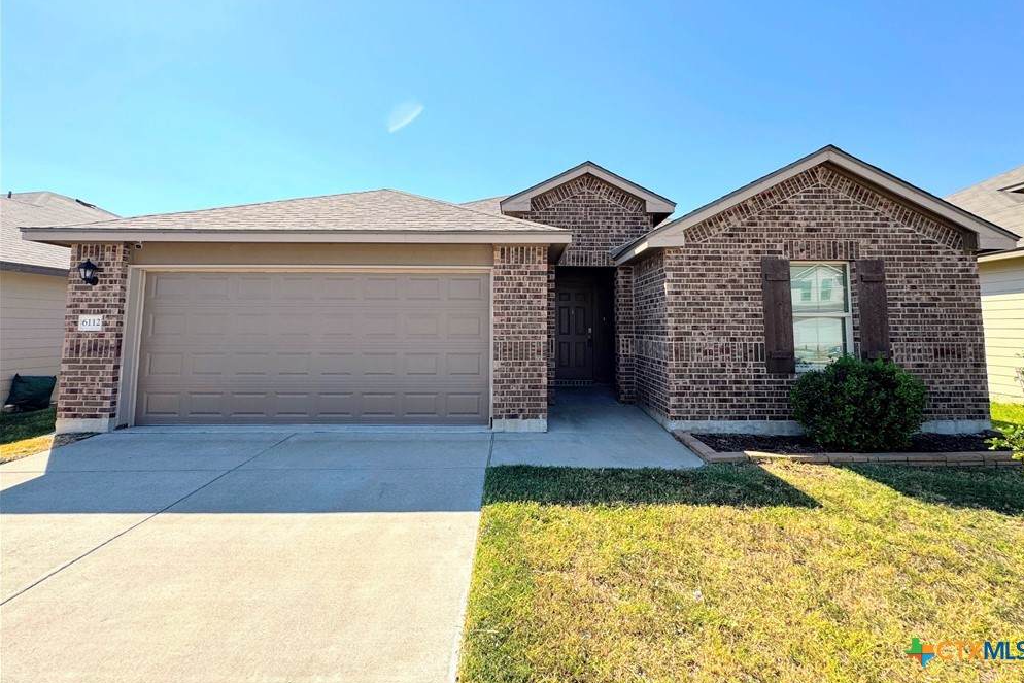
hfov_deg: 100.4
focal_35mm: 15
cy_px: 293
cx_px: 526
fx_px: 427
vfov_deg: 76.9
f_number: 2.2
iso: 40
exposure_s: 1/1236
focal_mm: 2.22
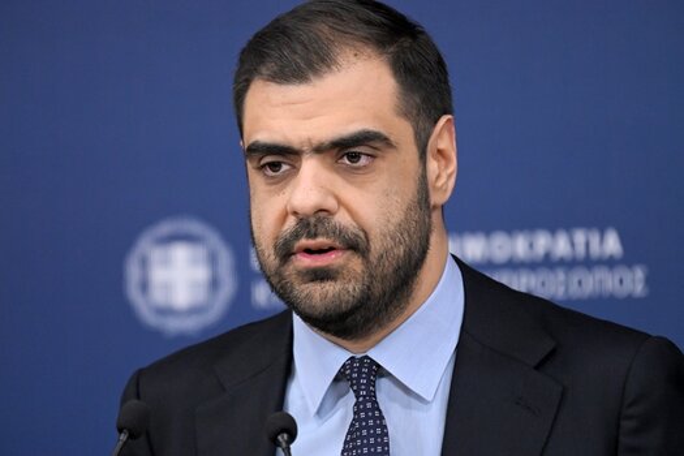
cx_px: 342
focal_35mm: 600
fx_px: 11399
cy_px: 228
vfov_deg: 2.3
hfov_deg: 3.4
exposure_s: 1/250
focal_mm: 600
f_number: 6.3
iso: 4500
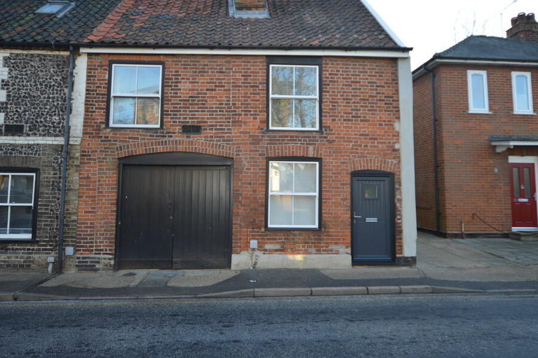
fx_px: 358
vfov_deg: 52.9
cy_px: 155
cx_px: 253
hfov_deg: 73.7
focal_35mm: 24
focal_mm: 14
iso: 125
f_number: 4
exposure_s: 1/125
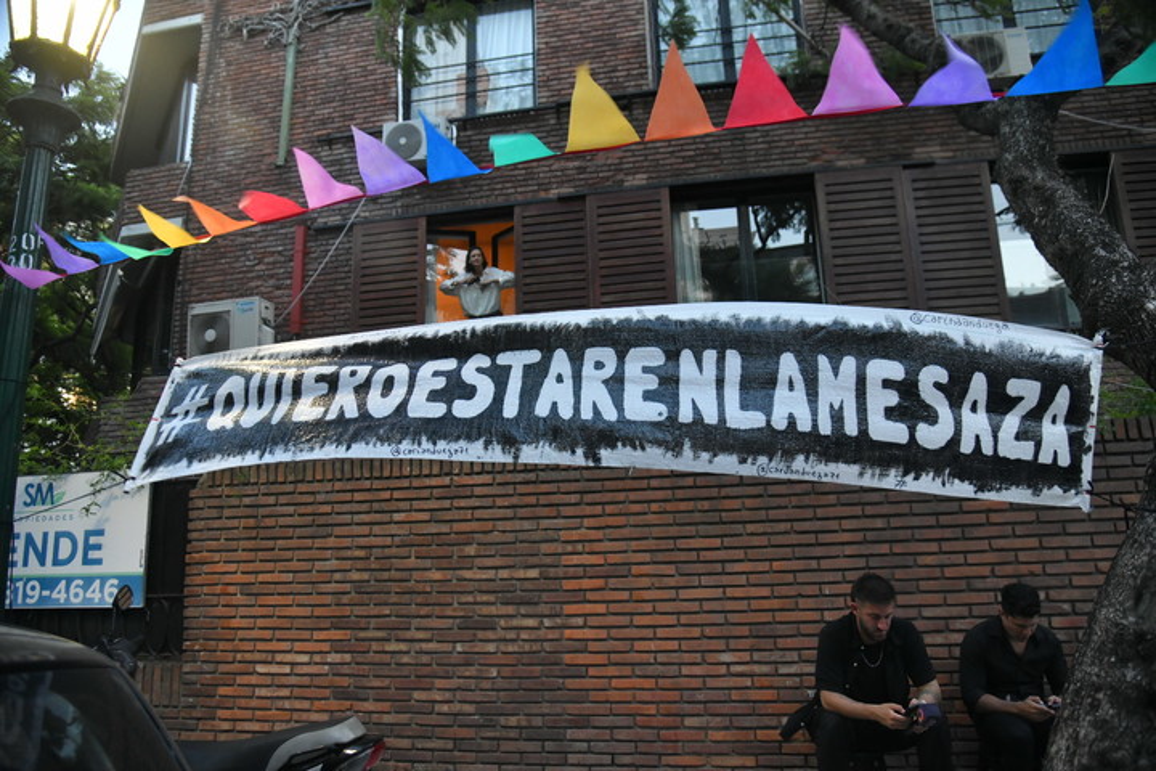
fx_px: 771
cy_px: 386
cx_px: 578
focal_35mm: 24
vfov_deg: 53.1
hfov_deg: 73.7
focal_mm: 24
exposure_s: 1/100
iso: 1600
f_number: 4
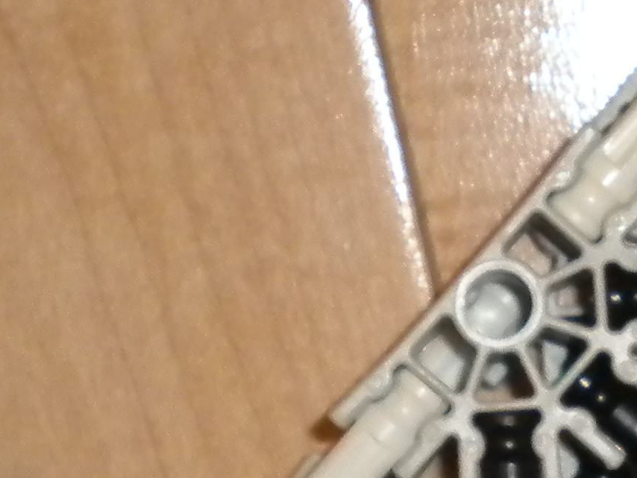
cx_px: 677
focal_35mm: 222
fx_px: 4086
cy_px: 377
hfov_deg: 8.8
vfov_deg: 6.7
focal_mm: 9.3
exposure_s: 1/30
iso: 400
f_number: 3.9
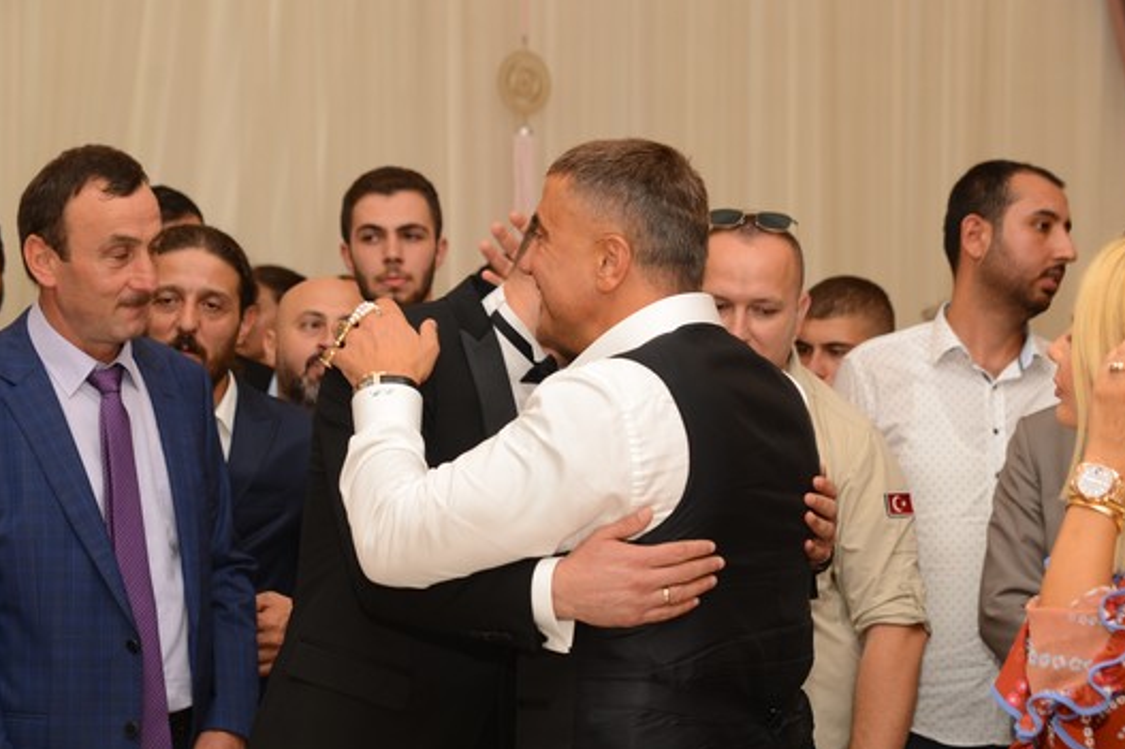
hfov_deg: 22.9
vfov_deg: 15.3
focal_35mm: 89
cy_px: 436
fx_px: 2780
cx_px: 540
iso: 400
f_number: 5
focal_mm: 70
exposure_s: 1/100
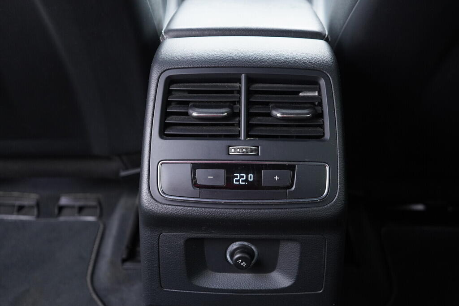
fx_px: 459
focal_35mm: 36
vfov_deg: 36.9
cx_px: 230
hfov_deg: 53.1
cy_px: 153
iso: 1000
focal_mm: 24
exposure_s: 1/40
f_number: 2.8
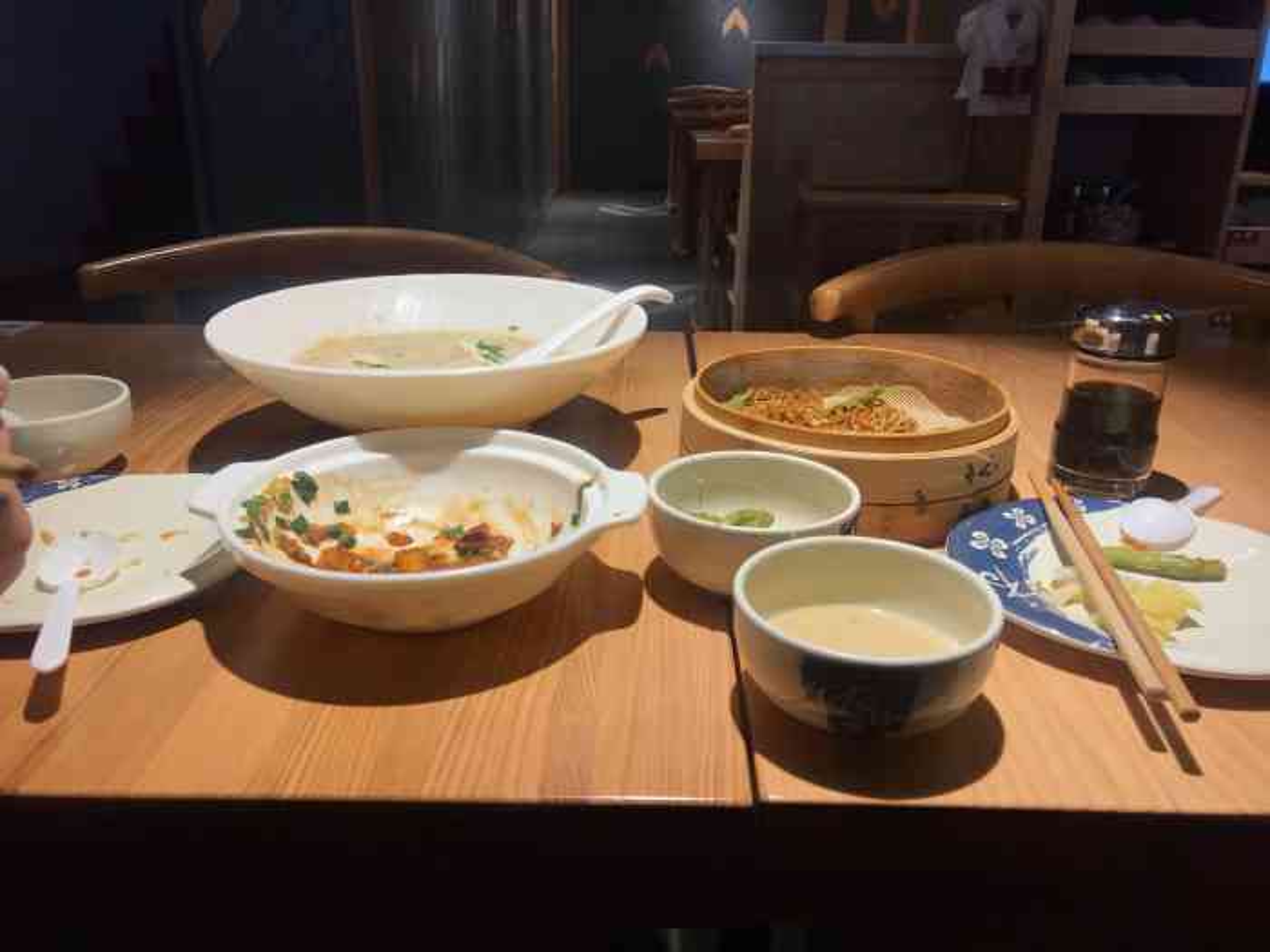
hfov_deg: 63.4
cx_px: 635
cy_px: 476
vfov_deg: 49.7
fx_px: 1027
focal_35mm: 28
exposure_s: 1/130
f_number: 1.8
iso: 20
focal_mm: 3.99
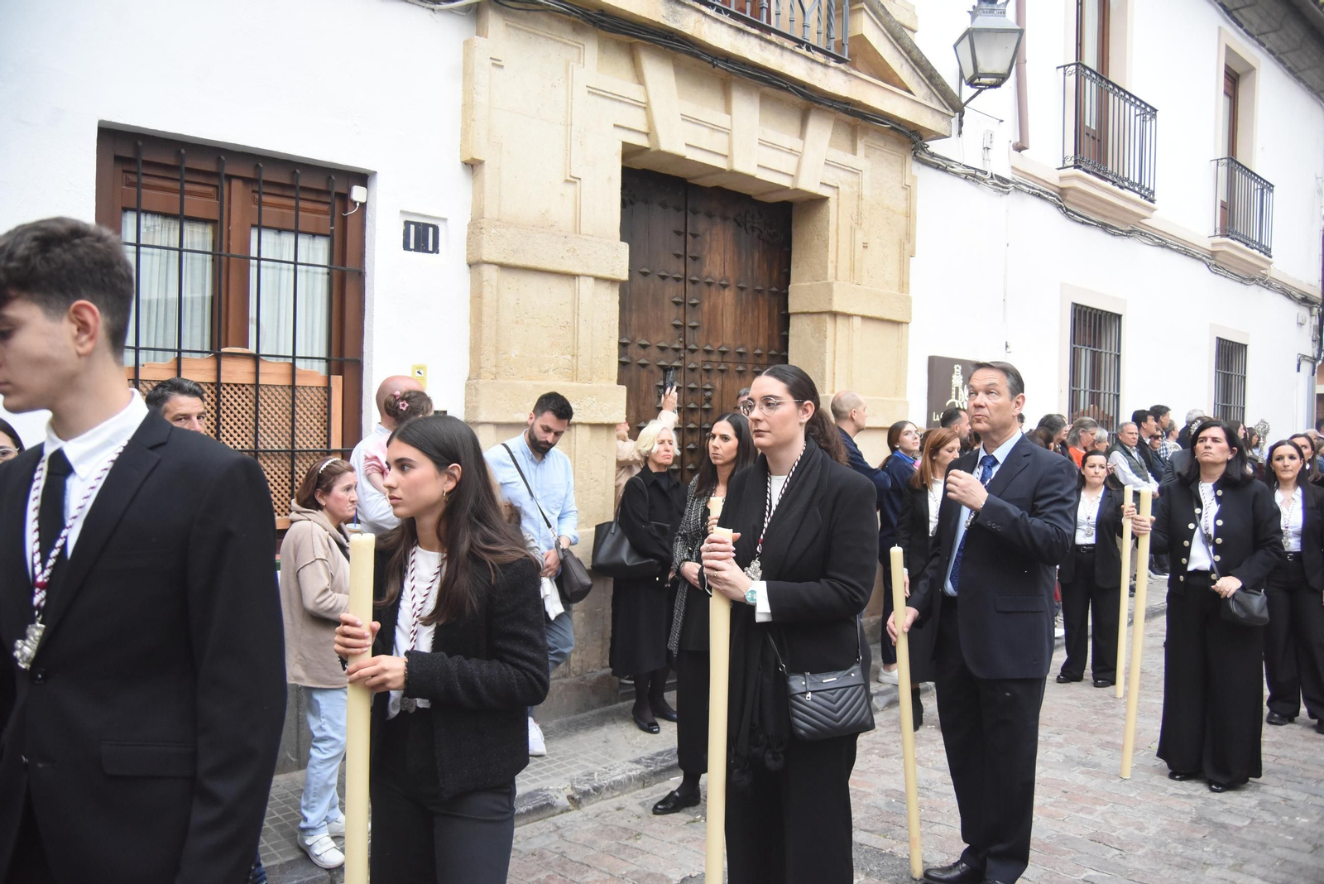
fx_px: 1067
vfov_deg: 45.0
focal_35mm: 29
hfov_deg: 63.6
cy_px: 442
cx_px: 662
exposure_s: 1/320
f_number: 6.3
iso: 3600
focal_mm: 29
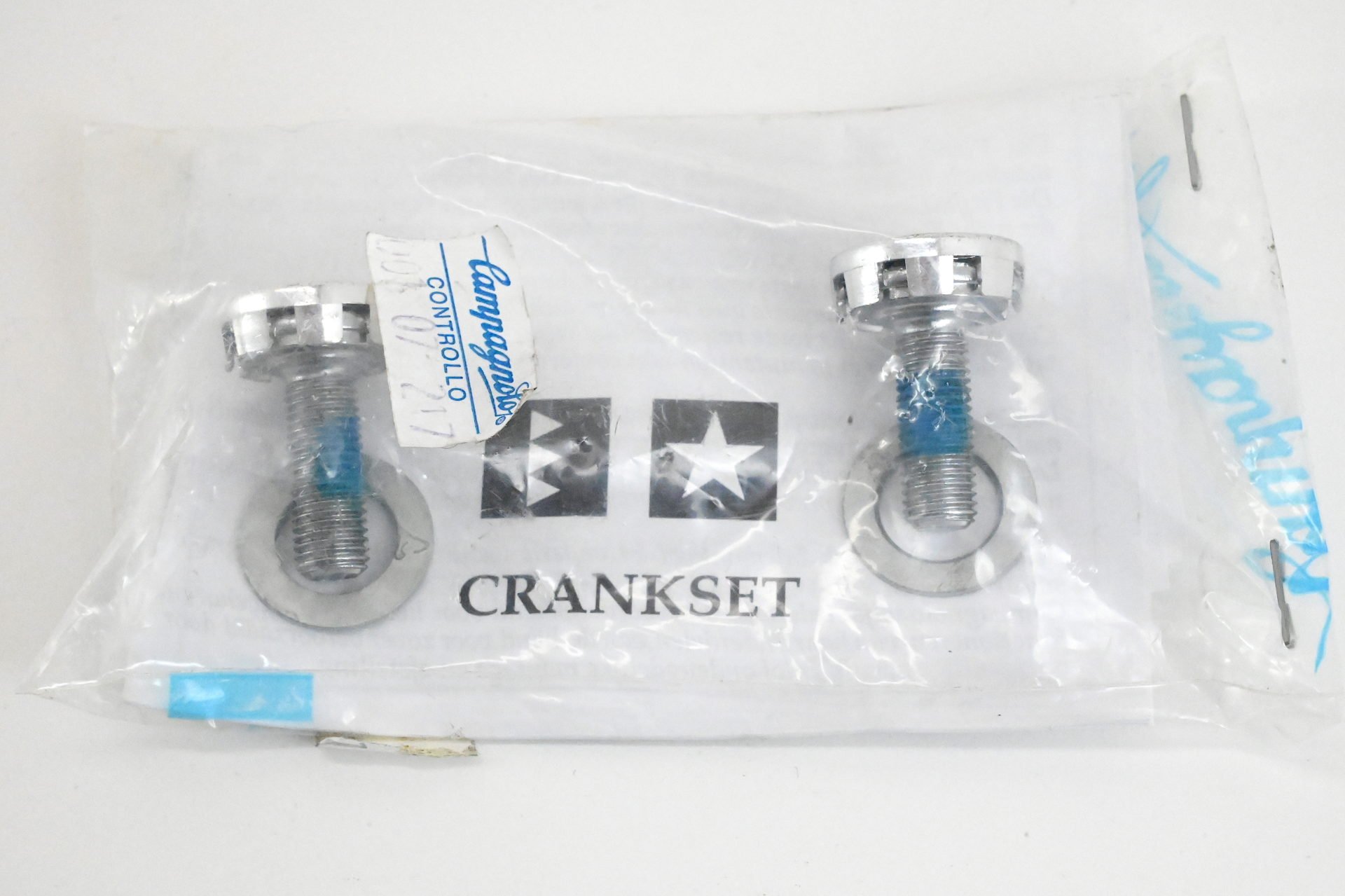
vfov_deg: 19.4
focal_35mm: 70
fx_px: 2614
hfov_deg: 28.9
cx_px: 672
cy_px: 448
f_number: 20
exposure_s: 1/640
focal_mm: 70
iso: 25600
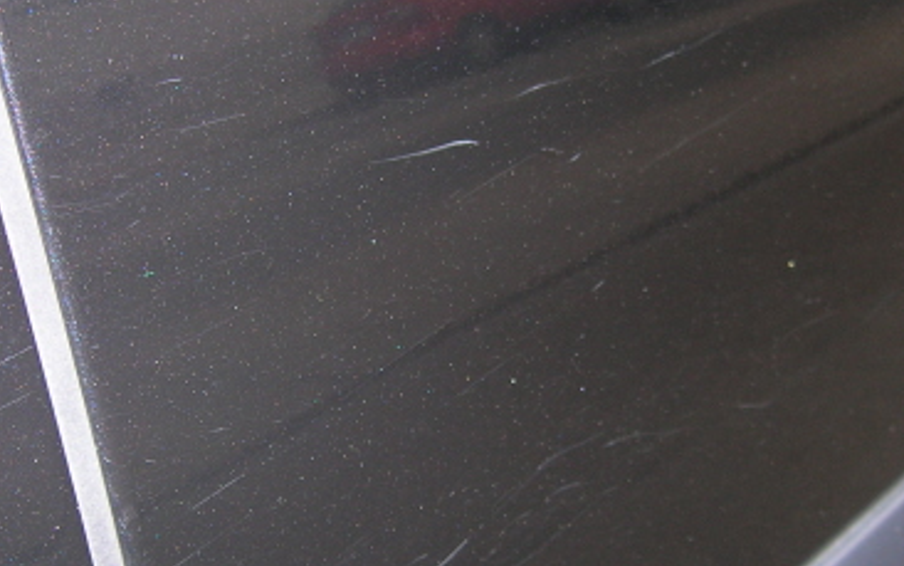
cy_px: 368
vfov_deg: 20.6
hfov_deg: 32.5
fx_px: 1553
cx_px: 427
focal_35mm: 63
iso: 55
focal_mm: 5.7
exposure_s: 1/60.1
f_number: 2.9
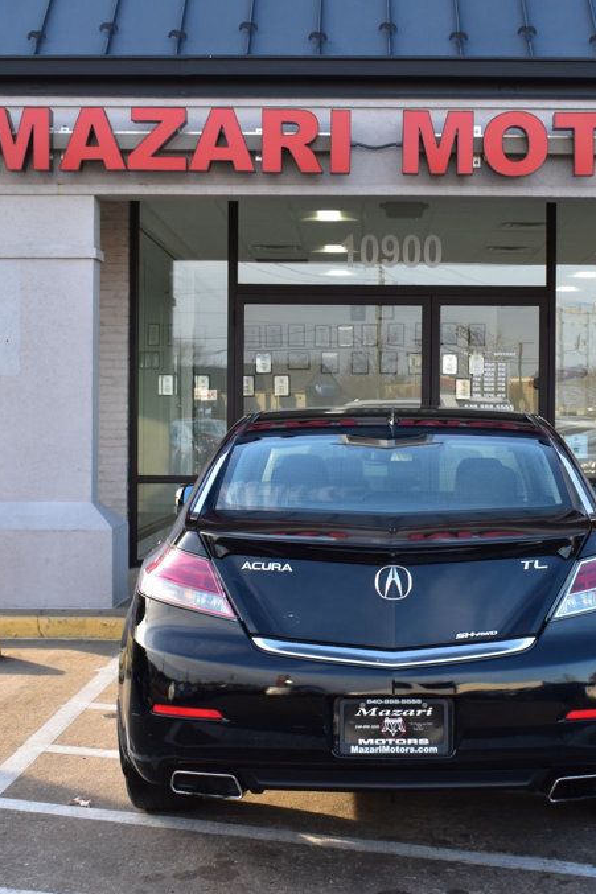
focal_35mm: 59
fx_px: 1466
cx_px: 375
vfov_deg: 33.9
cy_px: 446
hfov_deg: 22.9
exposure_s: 1/100
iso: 400
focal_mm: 26
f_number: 9
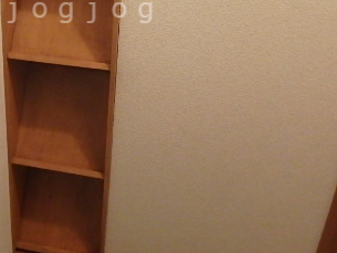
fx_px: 429
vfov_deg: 30.9
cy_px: 10
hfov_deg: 41.6
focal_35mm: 44
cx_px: 83
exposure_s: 1/25
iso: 800
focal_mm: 3.7
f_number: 3.5
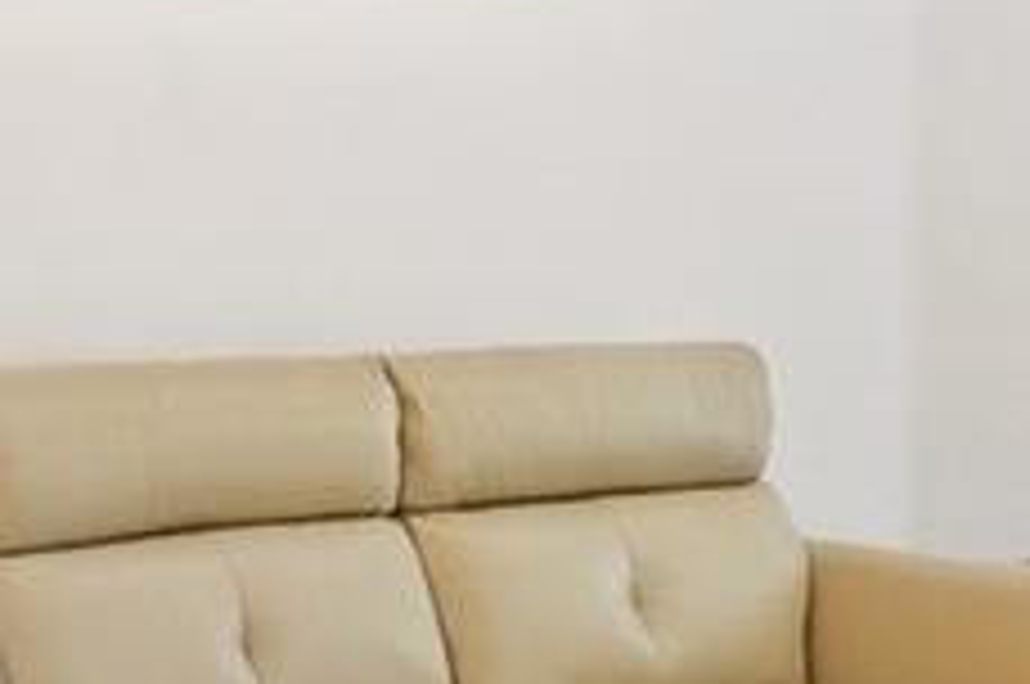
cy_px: 245
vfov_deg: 13.9
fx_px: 2800
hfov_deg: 20.4
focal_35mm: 98
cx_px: 72
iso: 200
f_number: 8
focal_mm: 14
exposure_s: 1/3
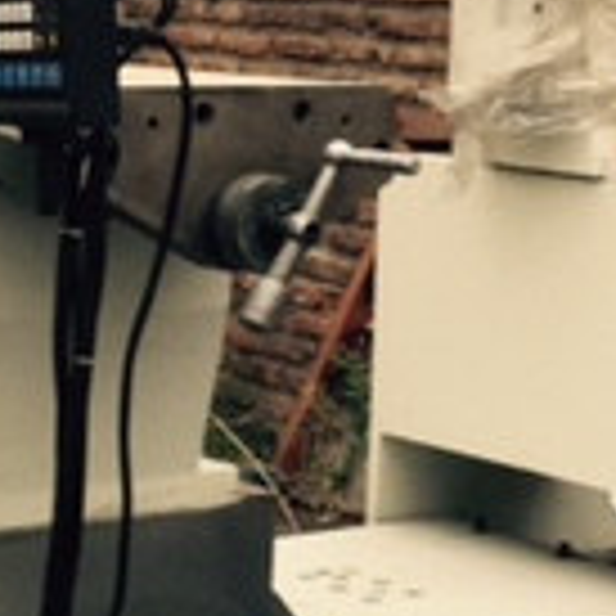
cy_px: 216
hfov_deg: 14.5
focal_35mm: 120
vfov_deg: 14.5
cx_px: 310
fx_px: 2416
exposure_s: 1/120
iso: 32
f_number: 2.2
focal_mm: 4.15
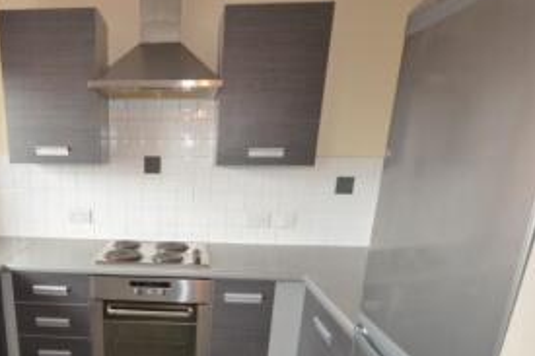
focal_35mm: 26
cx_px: 130
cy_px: 277
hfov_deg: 65.0
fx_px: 386
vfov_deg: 47.2
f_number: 4
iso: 560
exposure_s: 1/60
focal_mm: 10
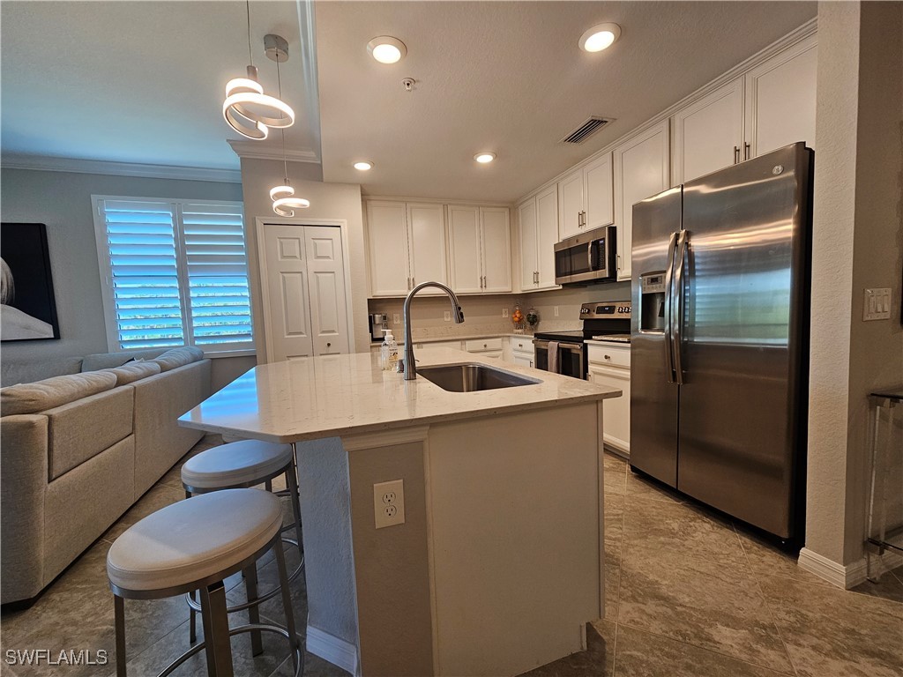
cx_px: 452
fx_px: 339
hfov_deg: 106.2
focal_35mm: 13
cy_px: 338
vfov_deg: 89.9
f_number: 2.2
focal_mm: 2.2
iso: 100
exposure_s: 1/60
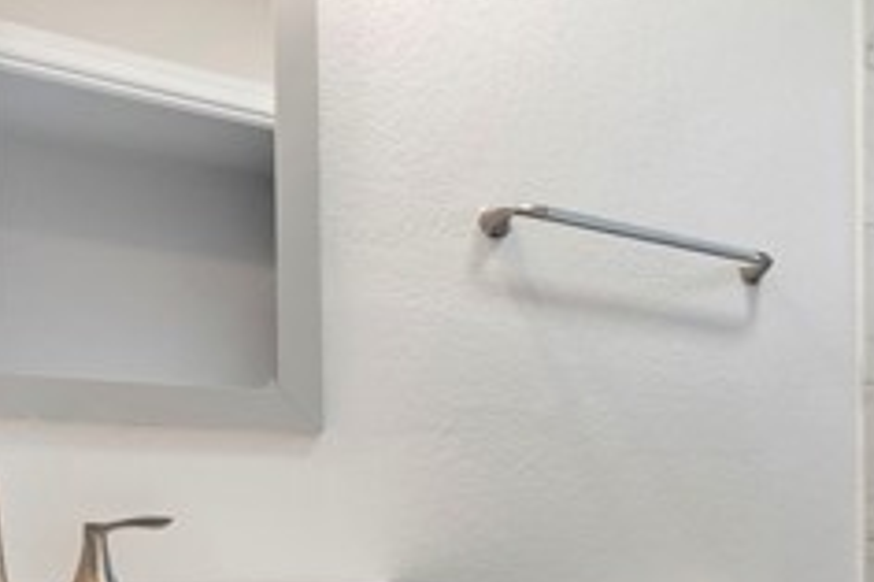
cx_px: 815
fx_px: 961
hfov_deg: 43.8
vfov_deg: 32.0
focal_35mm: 40
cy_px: 525
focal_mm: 14.6
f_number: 4
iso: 1250
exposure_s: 1/160
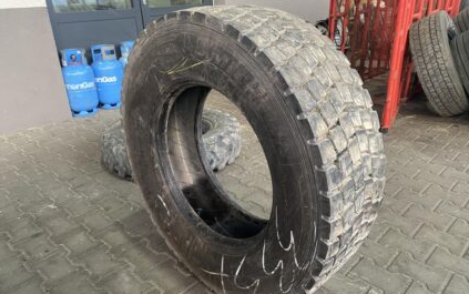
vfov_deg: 44.6
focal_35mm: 28
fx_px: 358
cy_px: 157
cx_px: 236
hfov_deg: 66.4
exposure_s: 1/50
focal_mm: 4.25
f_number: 1.8
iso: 160
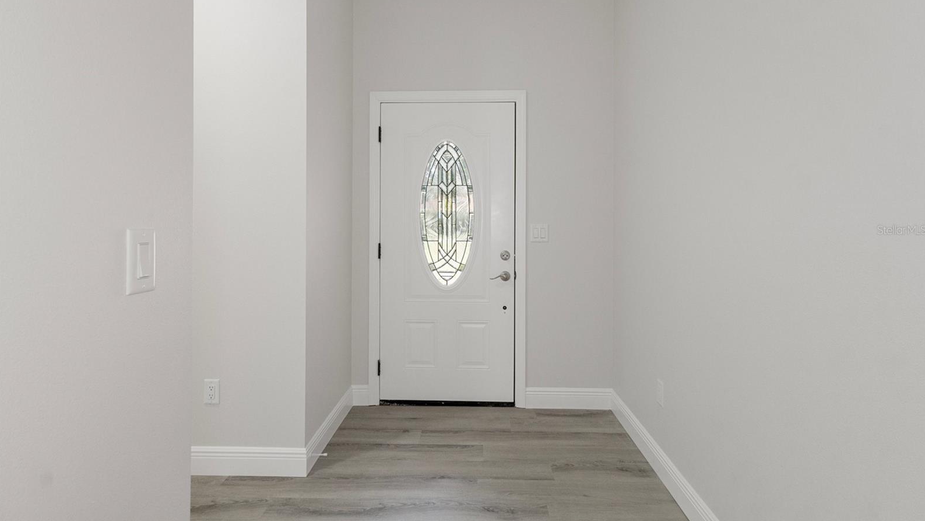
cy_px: 230
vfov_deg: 58.2
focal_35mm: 19
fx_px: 466
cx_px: 463
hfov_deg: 89.6
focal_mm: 12
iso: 640
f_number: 8
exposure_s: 1/8
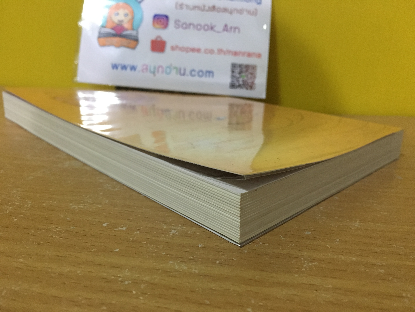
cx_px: 208
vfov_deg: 48.2
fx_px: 348
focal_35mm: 29
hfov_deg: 61.7
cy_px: 156
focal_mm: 4.15
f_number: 2.2
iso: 200
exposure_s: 1/17
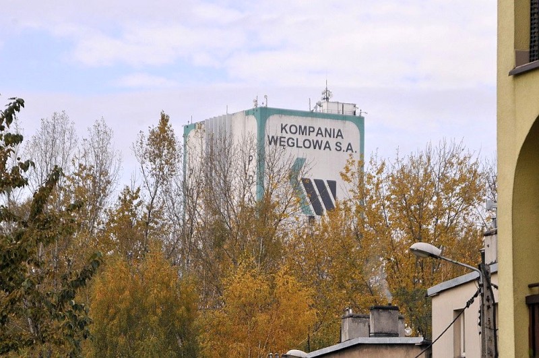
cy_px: 179
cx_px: 270
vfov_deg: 7.6
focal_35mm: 180
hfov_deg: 11.4
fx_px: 2691
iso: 640
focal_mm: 120
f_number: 7.1
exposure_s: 1/800
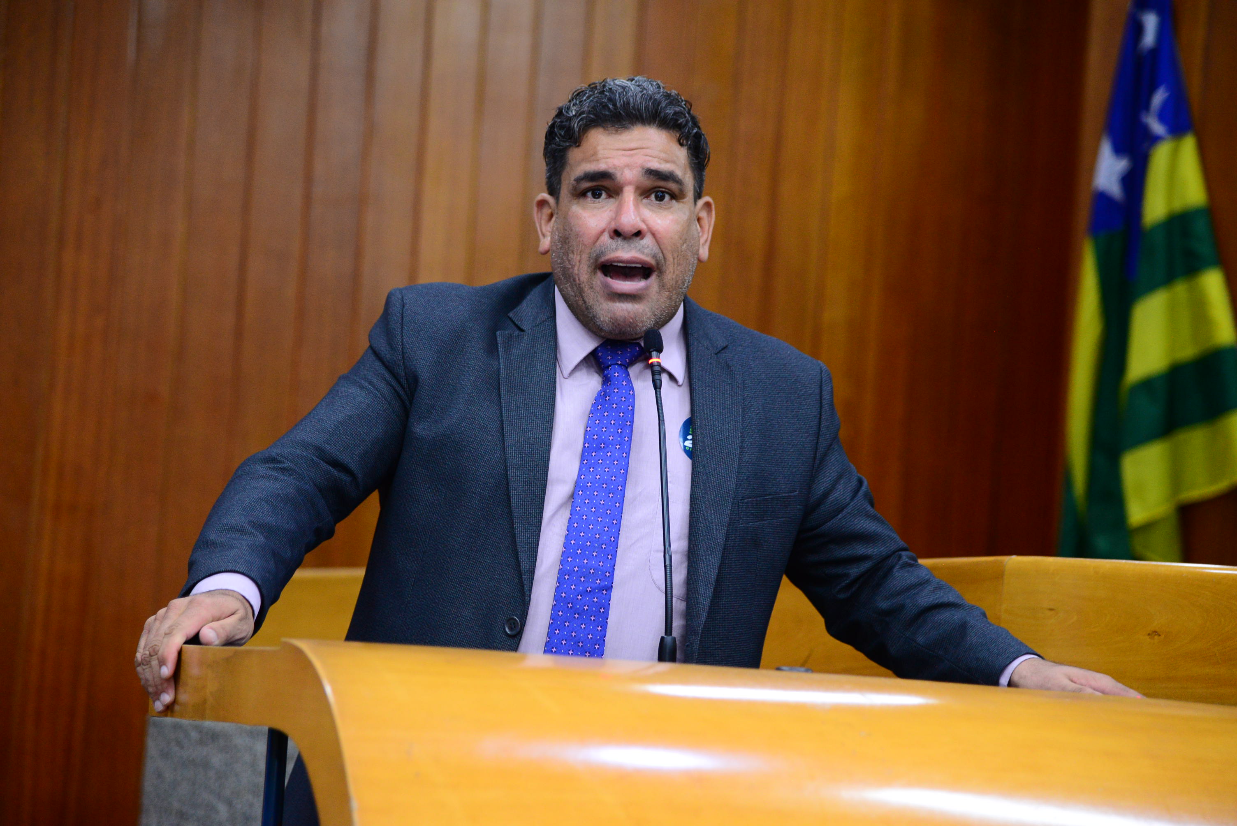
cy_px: 413
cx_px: 618
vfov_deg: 11.4
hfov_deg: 17.1
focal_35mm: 120
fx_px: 4125
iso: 2000
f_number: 4
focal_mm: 120
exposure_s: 1/60
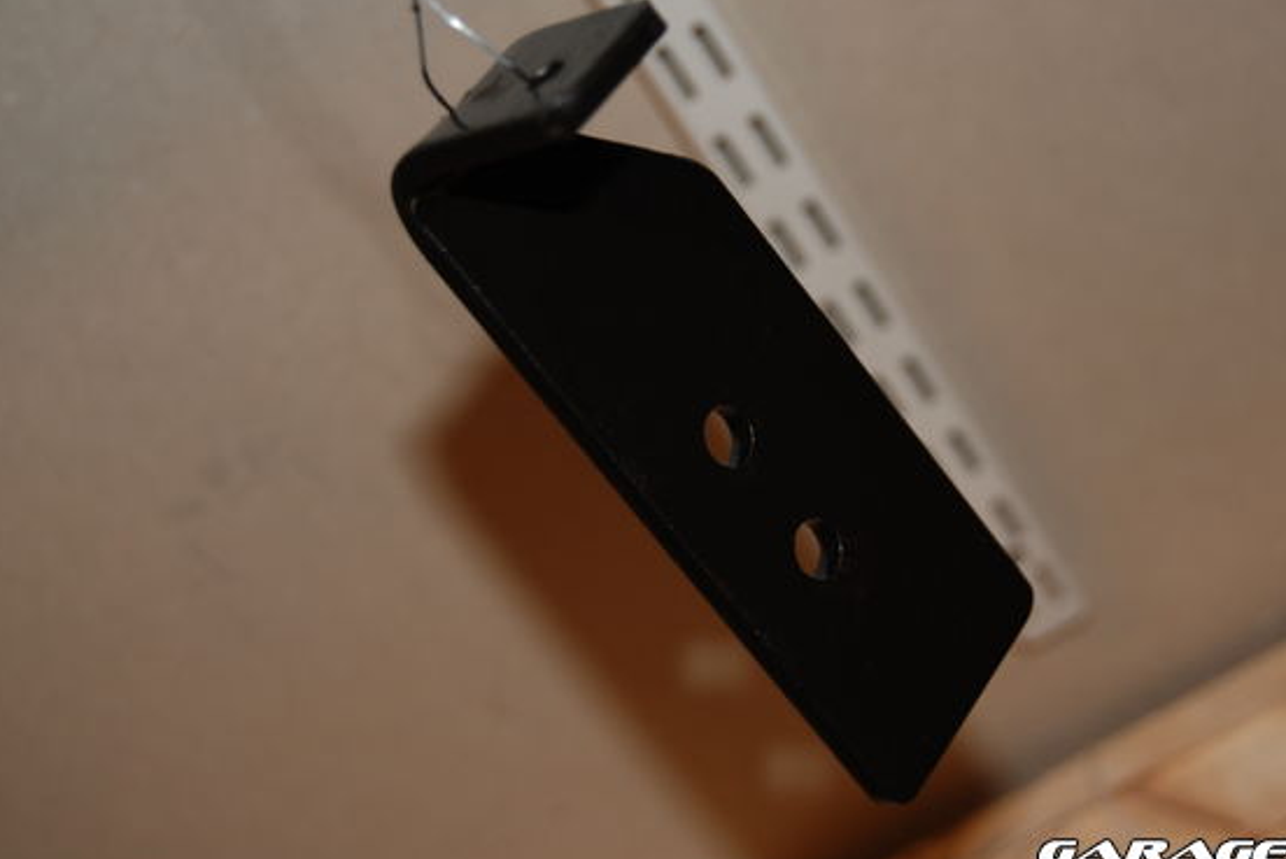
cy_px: 377
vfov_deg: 18.7
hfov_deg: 27.7
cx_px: 692
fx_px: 2610
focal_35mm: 73
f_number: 5.3
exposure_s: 1/60
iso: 200
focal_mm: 42
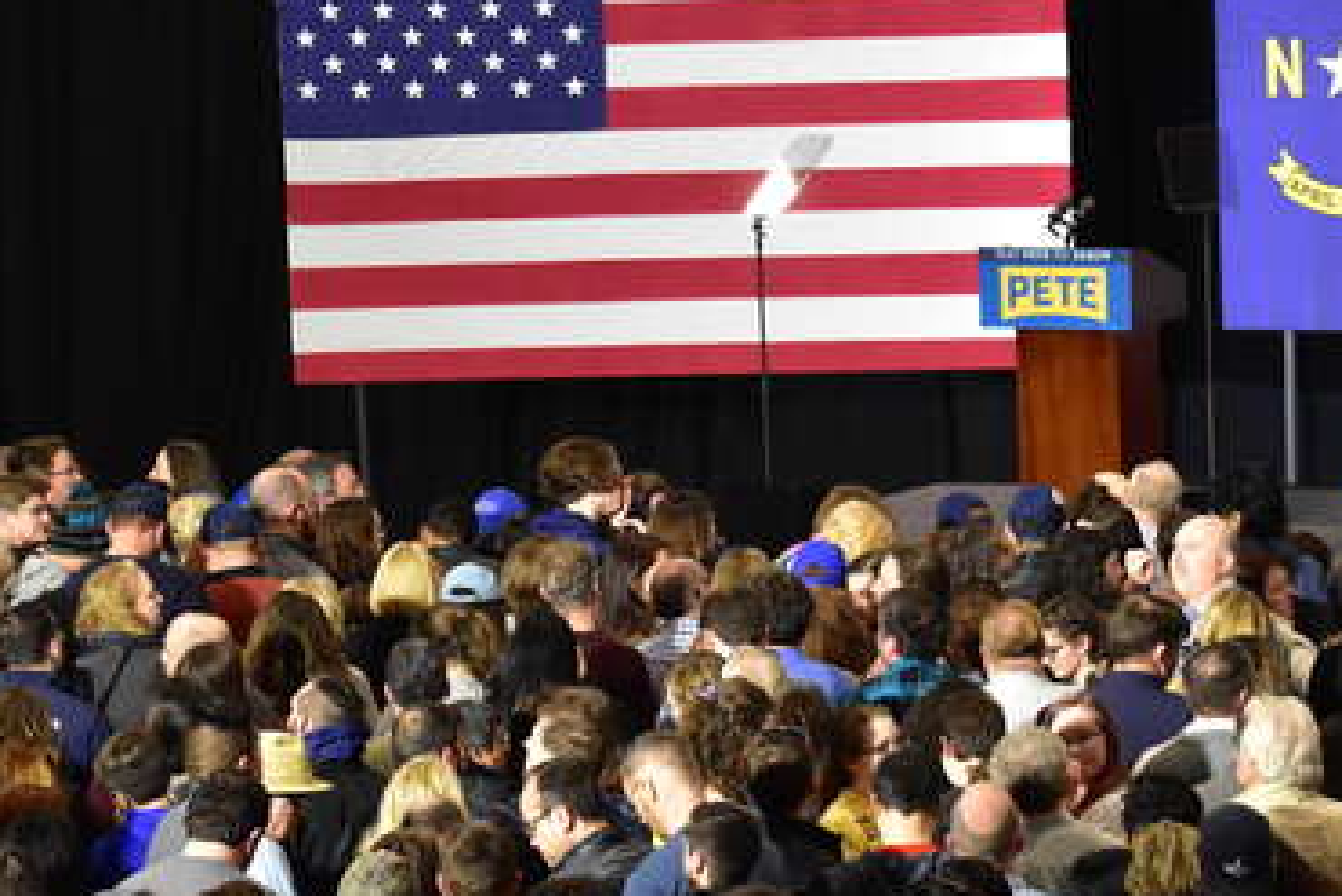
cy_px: 397
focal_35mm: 227
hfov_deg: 9.0
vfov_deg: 6.1
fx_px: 8465
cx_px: 1095
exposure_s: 1/125
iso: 2800
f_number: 5
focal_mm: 70
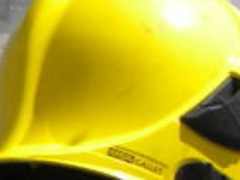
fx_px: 1421
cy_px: 209
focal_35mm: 205
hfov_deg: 7.7
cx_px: 847
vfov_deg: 7.2
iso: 80
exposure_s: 1/293
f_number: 7
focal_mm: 5
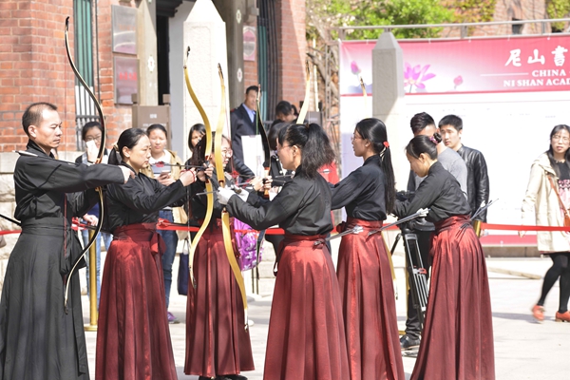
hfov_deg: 13.7
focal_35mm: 150
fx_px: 2375
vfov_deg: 9.1
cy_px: 190
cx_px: 285
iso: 125
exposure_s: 1/80
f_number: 9
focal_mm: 150
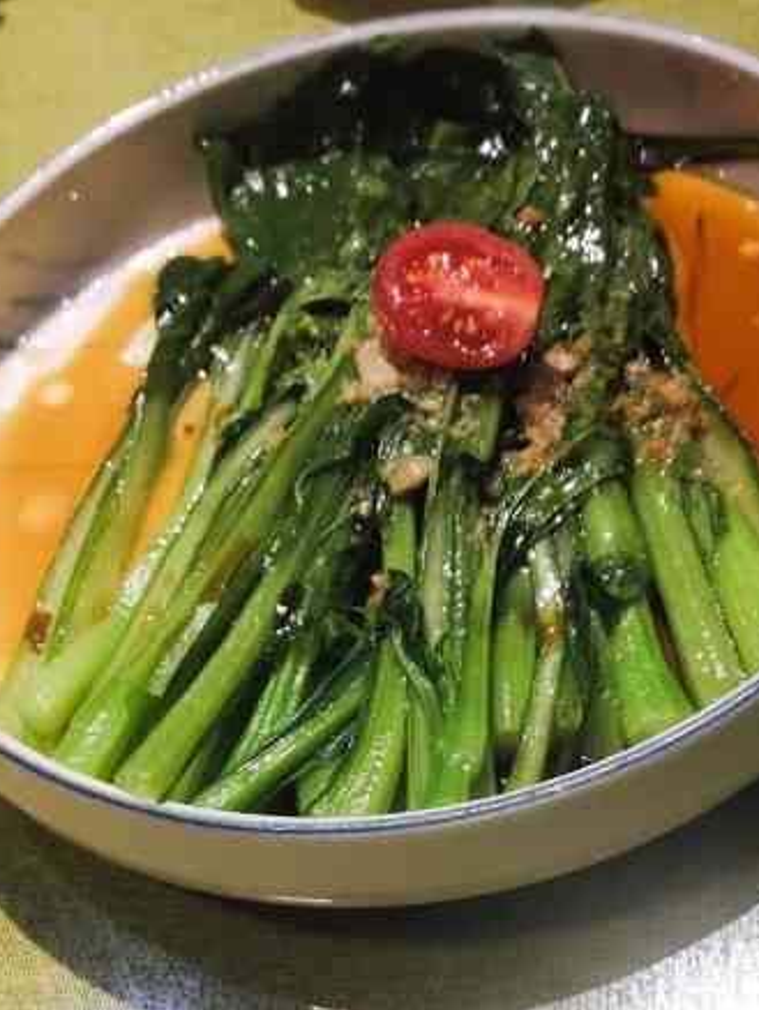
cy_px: 704
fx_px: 1431
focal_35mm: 49
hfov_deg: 29.7
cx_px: 438
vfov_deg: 38.3
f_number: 1.79
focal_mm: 4.76
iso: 387
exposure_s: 1/100
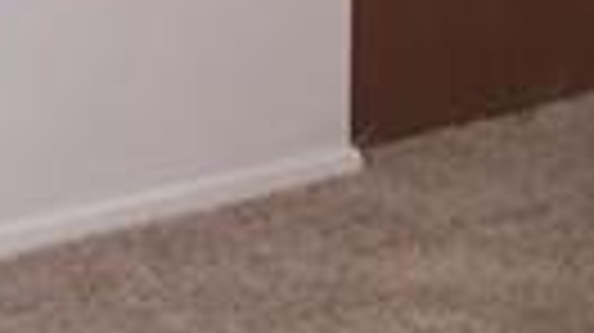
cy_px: -634
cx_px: -522
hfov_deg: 8.4
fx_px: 3871
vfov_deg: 4.7
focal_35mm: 246
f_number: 2.2
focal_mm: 4.15
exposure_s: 1/30
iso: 100
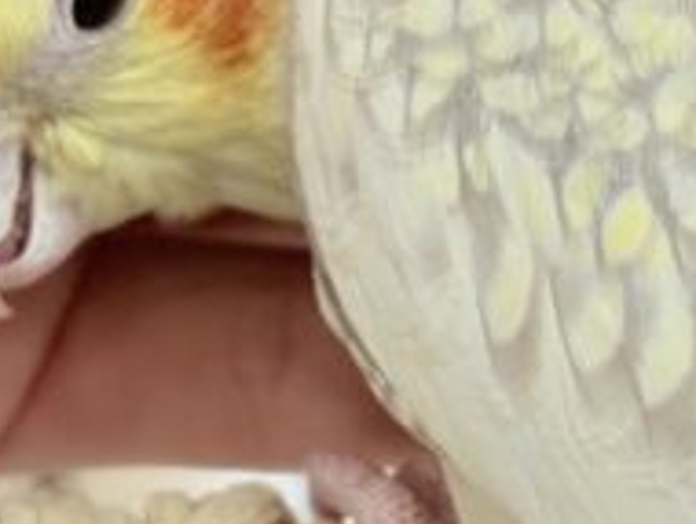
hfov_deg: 11.3
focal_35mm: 175
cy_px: 73
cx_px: 476
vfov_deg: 8.5
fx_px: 3523
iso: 100
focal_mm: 5.96
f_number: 1.6
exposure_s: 1/100
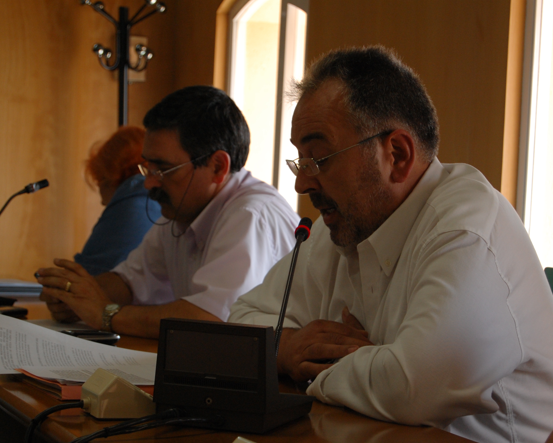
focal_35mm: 94
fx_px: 1532
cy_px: 221
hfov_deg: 20.5
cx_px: 306
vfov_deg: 16.4
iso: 640
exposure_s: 1/125
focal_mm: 55
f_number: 5.6
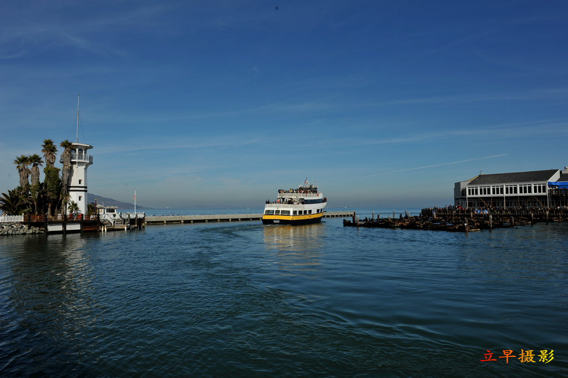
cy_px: 189
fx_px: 378
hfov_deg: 73.8
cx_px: 284
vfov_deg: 53.1
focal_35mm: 24
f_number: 13
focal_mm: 24
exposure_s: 1/400
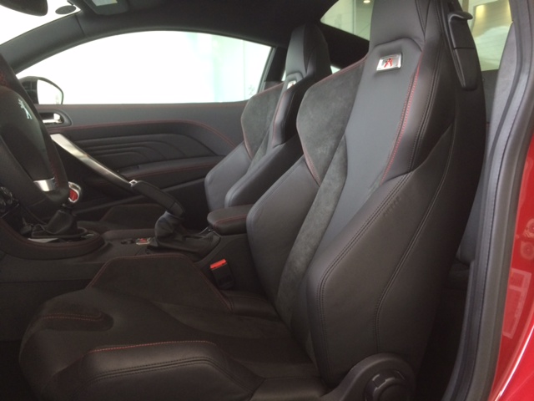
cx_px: 267
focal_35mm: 30
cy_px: 200
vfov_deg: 46.8
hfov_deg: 60.0
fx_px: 463
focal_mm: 4.12
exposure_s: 1/30
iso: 100
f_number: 2.2
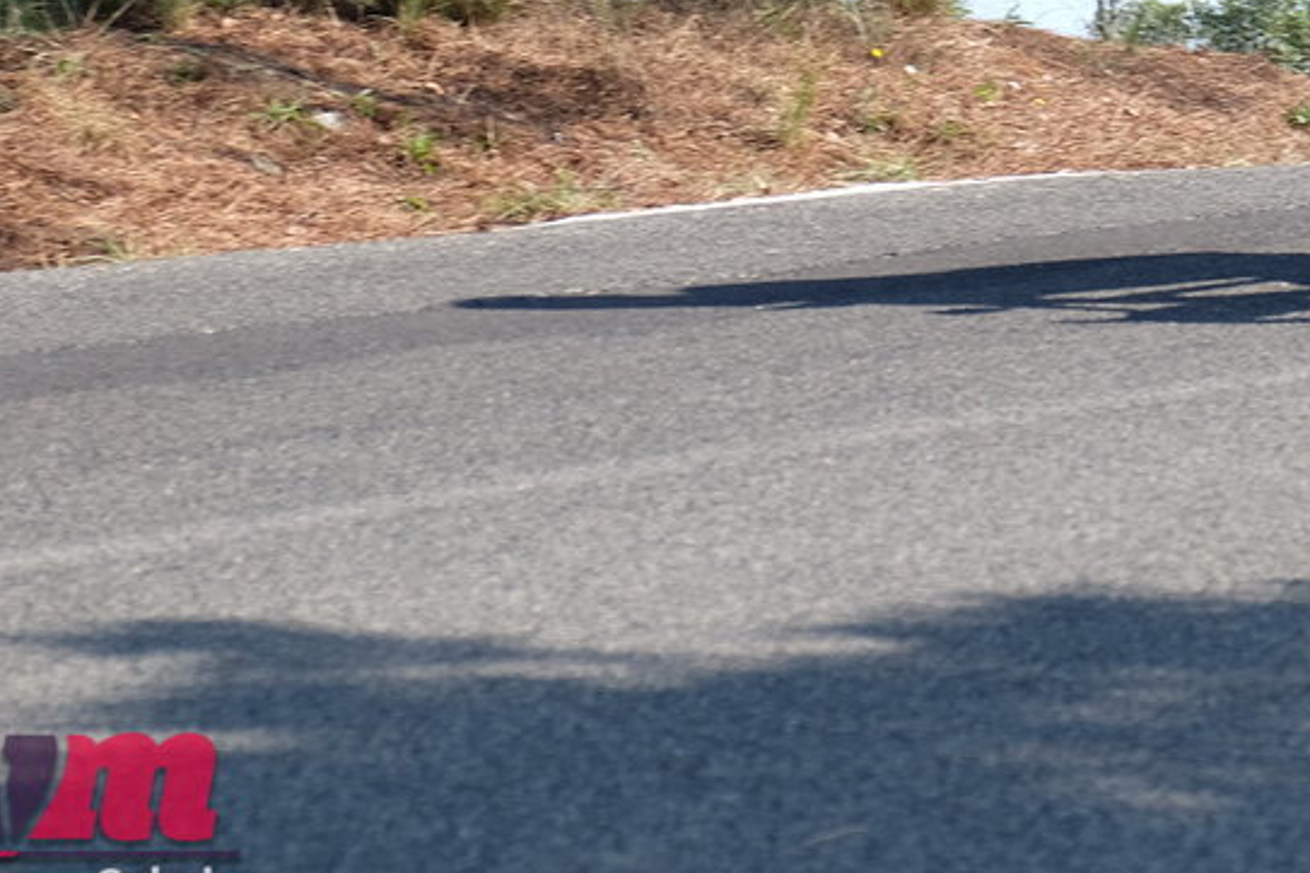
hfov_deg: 13.6
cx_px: 1351
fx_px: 5385
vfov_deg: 9.2
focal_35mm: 148
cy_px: -34
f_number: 4
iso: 200
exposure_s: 1/500
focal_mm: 44.4
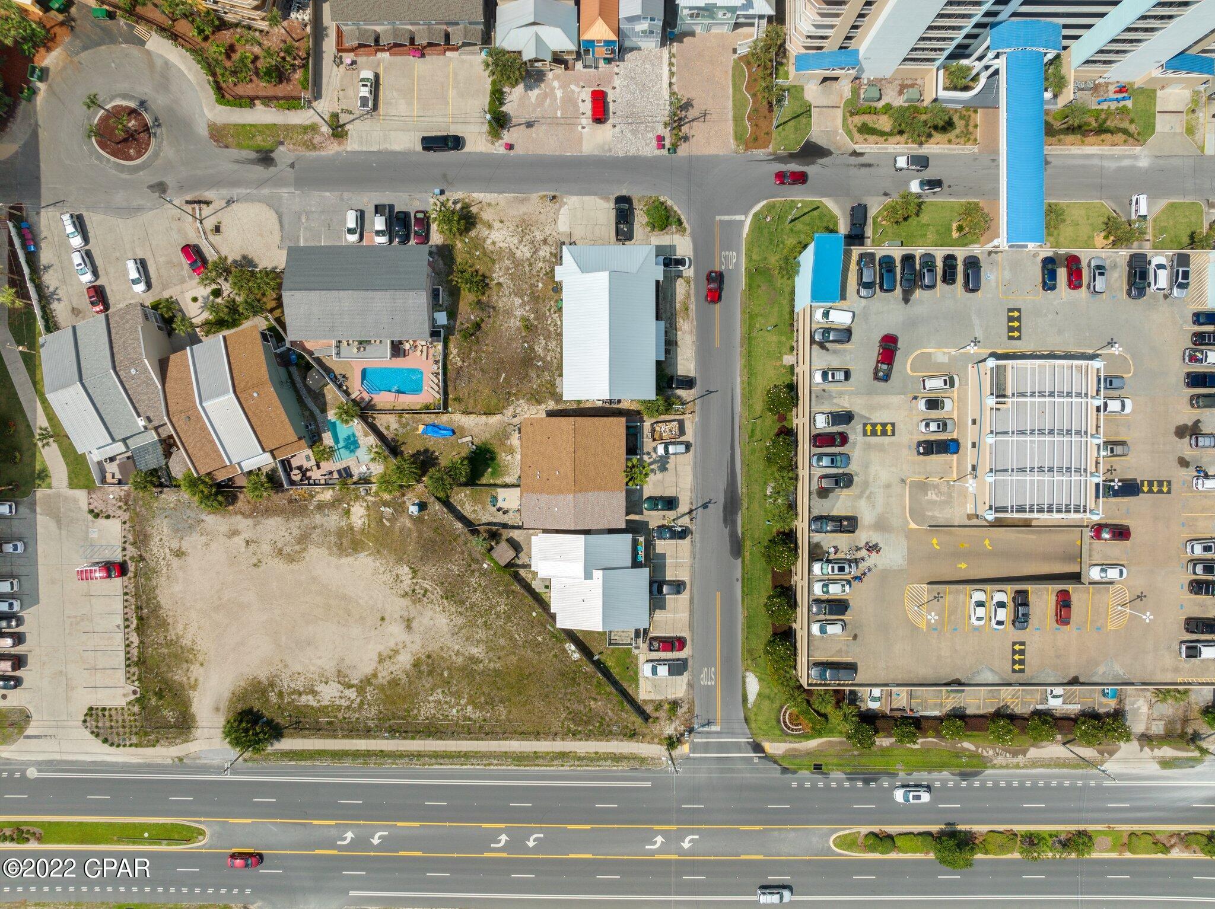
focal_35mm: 24
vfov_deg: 56.8
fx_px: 842
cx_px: 608
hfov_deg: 71.6
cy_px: 454
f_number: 5
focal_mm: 12.29
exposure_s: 1/1000
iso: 100
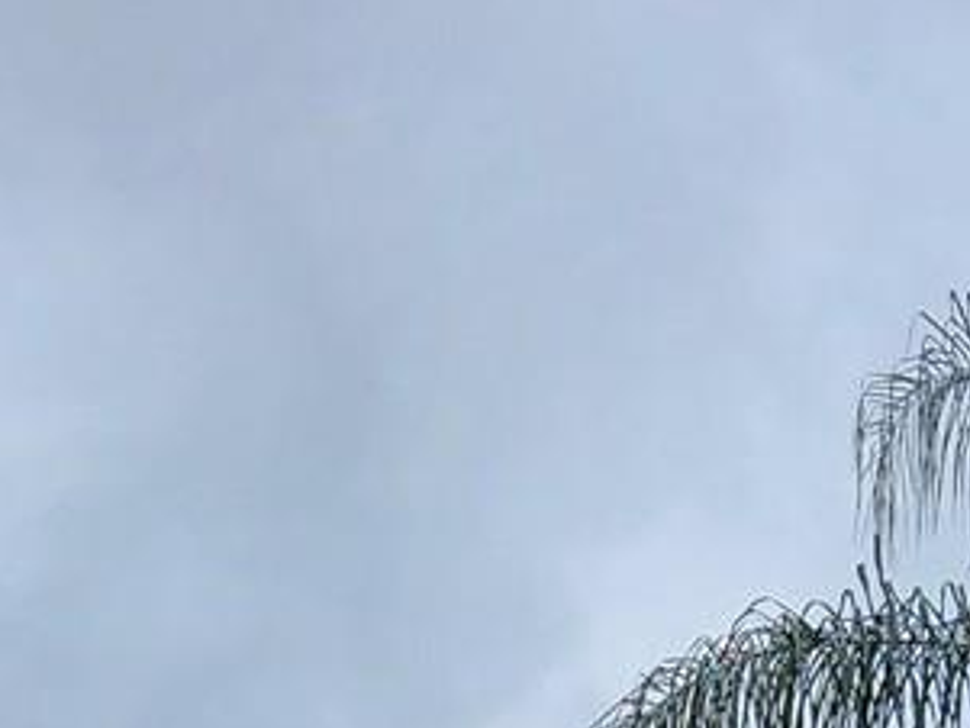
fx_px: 1934
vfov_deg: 15.9
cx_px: 358
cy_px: 1514
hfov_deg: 28.0
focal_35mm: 69
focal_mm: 2.2
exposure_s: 1/703
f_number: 2.2
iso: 50
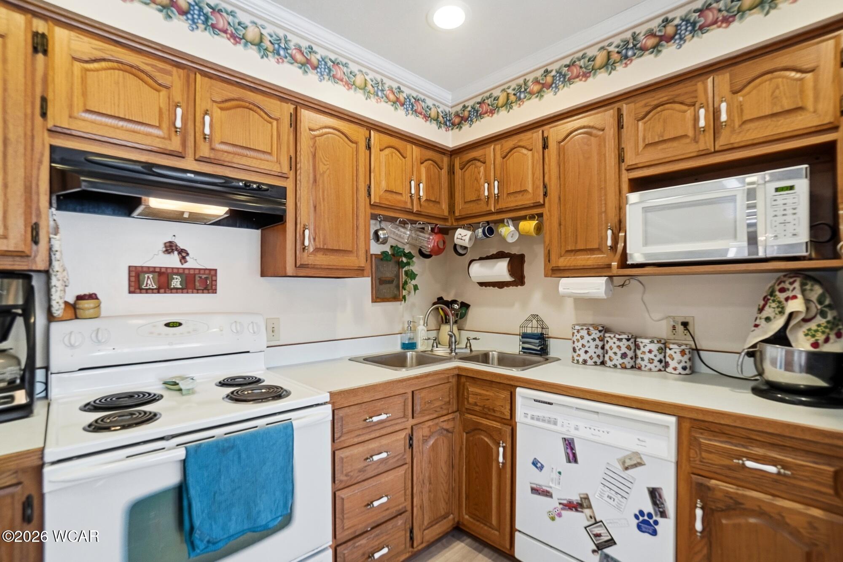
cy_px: 281
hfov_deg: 100.4
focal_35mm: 15
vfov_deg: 77.3
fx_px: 351
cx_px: 422
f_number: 5.6
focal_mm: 10
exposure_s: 1/200
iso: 125
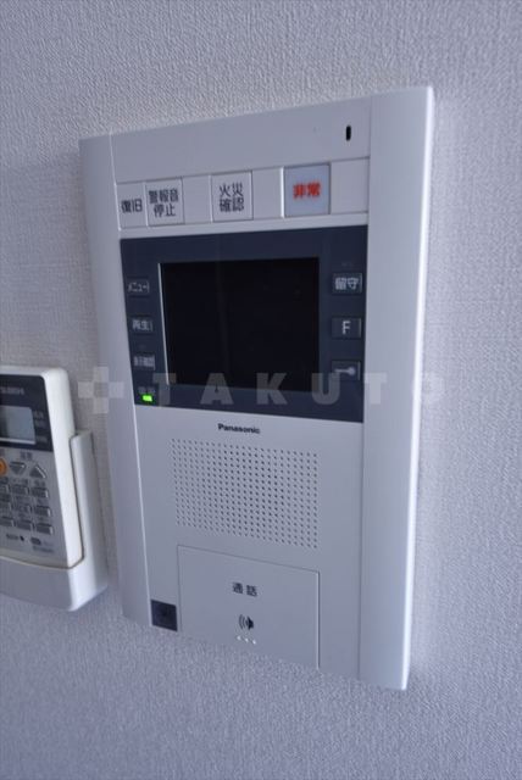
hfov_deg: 53.2
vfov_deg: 73.7
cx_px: 261
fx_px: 521
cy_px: 390
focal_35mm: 24
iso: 200
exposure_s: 1/4
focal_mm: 16
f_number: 5.6
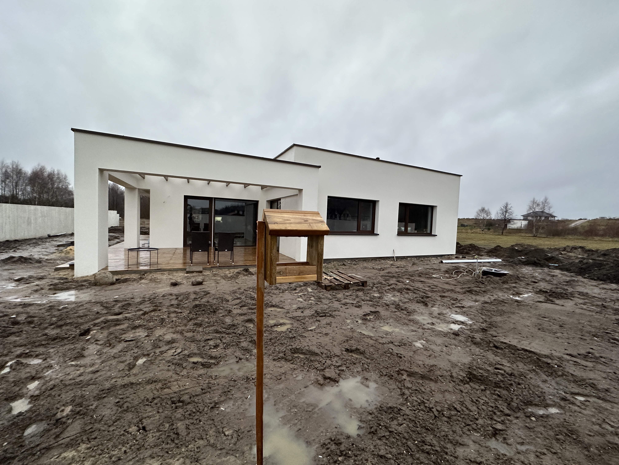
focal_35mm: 14
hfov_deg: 102.1
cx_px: 310
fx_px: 250
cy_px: 232
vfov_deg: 85.7
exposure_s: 1/85
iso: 320
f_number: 2.2
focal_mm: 2.22
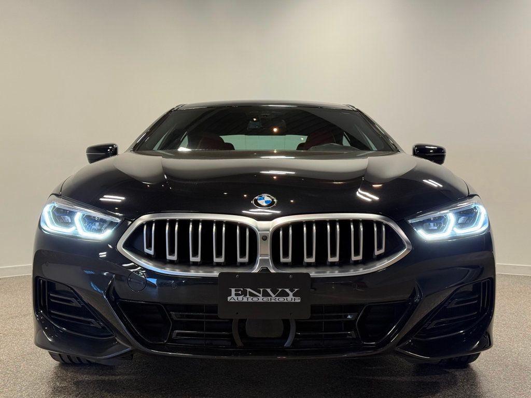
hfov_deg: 39.7
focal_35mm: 48
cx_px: 266
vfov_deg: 30.3
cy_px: 199
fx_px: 736
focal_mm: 6.76
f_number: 1.78
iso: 64
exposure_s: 1/270
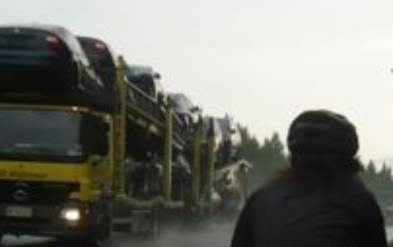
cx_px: 298
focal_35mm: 110
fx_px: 1180
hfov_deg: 18.8
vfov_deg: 11.3
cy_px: 419
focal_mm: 4.6
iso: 100
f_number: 2.8
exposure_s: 1/200
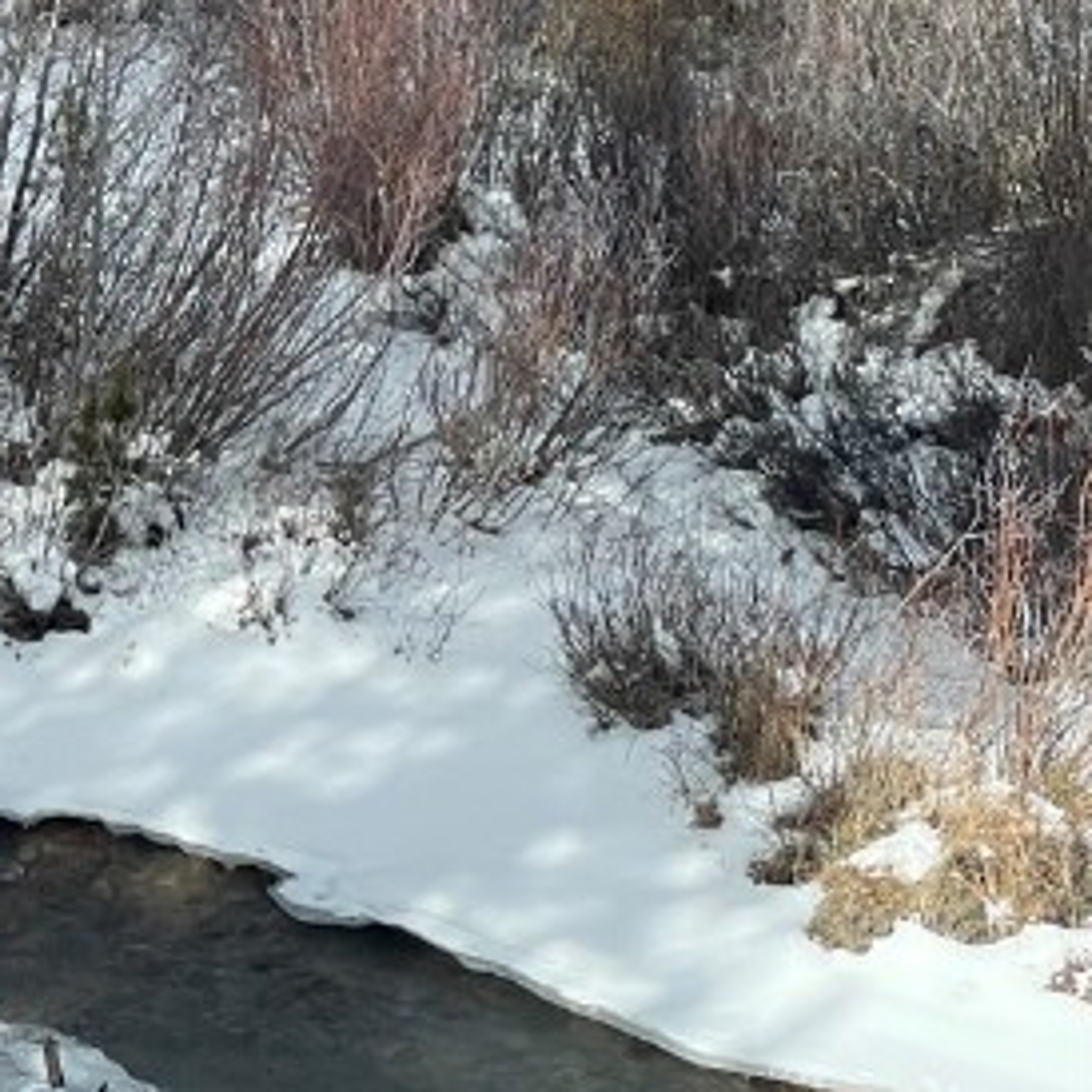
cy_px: -279
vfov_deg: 10.0
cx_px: -945
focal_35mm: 172
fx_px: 6139
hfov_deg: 9.6
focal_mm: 6
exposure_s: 1/631
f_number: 2
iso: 25
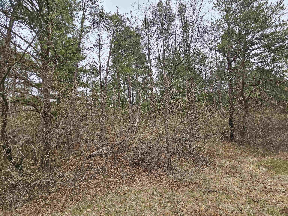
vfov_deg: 89.9
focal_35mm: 13
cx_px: 144
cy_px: 108
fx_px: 108
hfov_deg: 106.2
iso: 50
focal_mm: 2.2
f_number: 2.2
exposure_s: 1/223
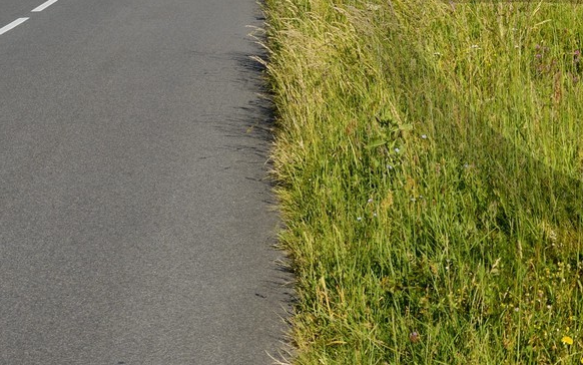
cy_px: -160
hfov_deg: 13.2
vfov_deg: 8.4
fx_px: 2447
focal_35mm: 154
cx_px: 719
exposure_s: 1/200
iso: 200
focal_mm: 55
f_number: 13
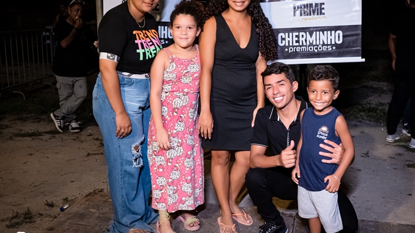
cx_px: 207
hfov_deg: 50.5
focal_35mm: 40
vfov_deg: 29.7
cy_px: 101
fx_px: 440
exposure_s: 1/250
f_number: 2.8
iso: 2500
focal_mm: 24
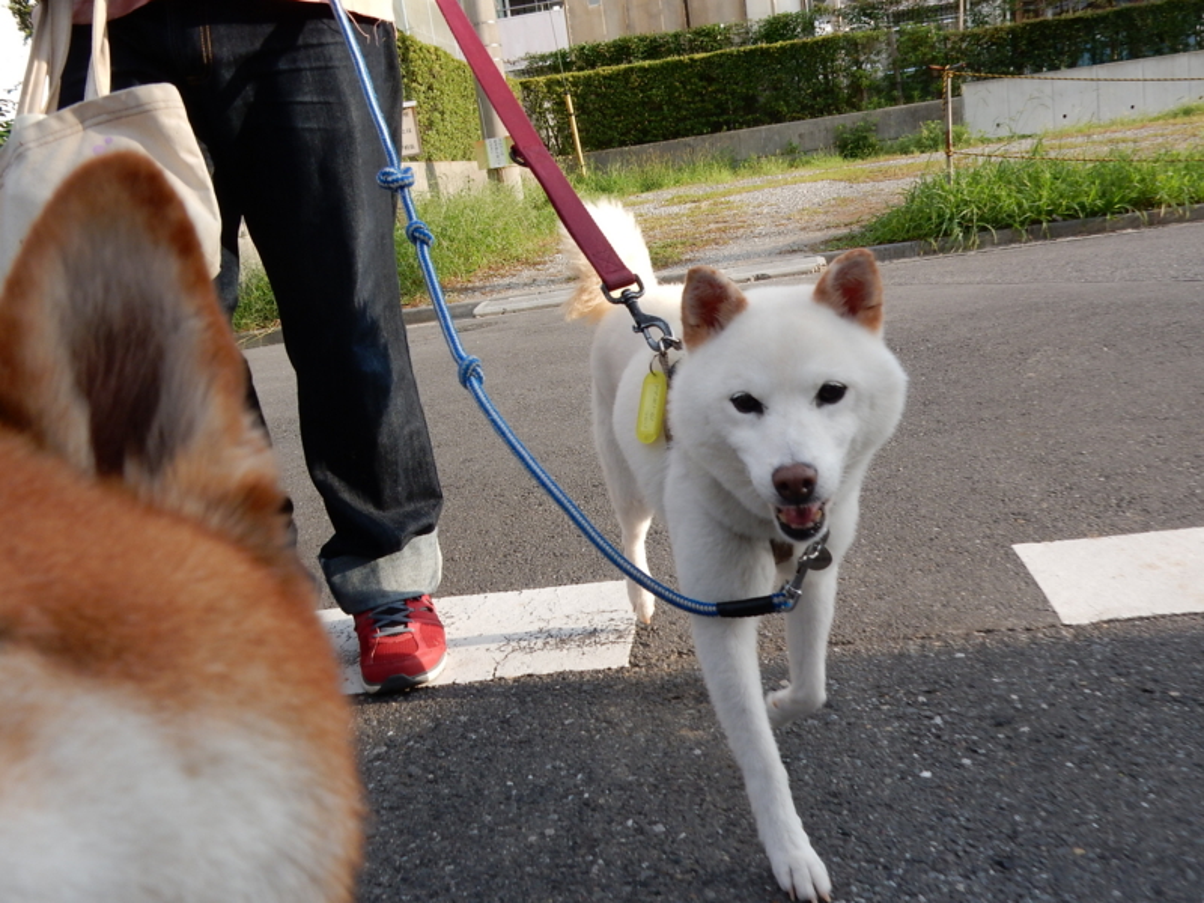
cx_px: 602
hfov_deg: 52.6
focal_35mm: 35
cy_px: 452
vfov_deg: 40.7
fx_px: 1217
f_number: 4
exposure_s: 1/400
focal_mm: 6.4
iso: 125
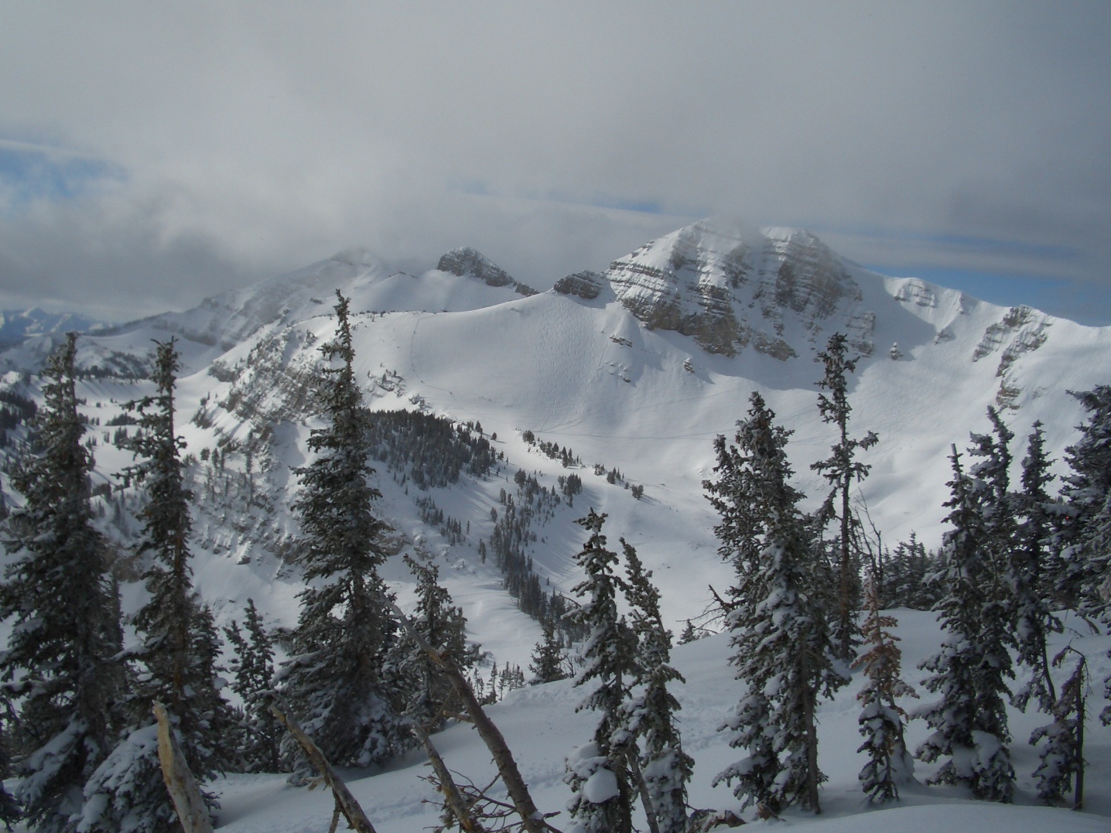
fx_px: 1252
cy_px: 385
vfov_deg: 36.8
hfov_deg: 47.8
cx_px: 526
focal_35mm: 39
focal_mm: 5.8
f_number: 4.3
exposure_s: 1/2000
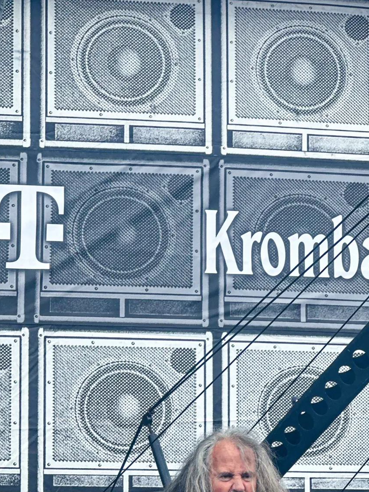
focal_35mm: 174
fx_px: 2473
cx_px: 184
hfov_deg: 8.5
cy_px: 409
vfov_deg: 11.3
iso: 25
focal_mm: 9
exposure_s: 1/220
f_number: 2.8
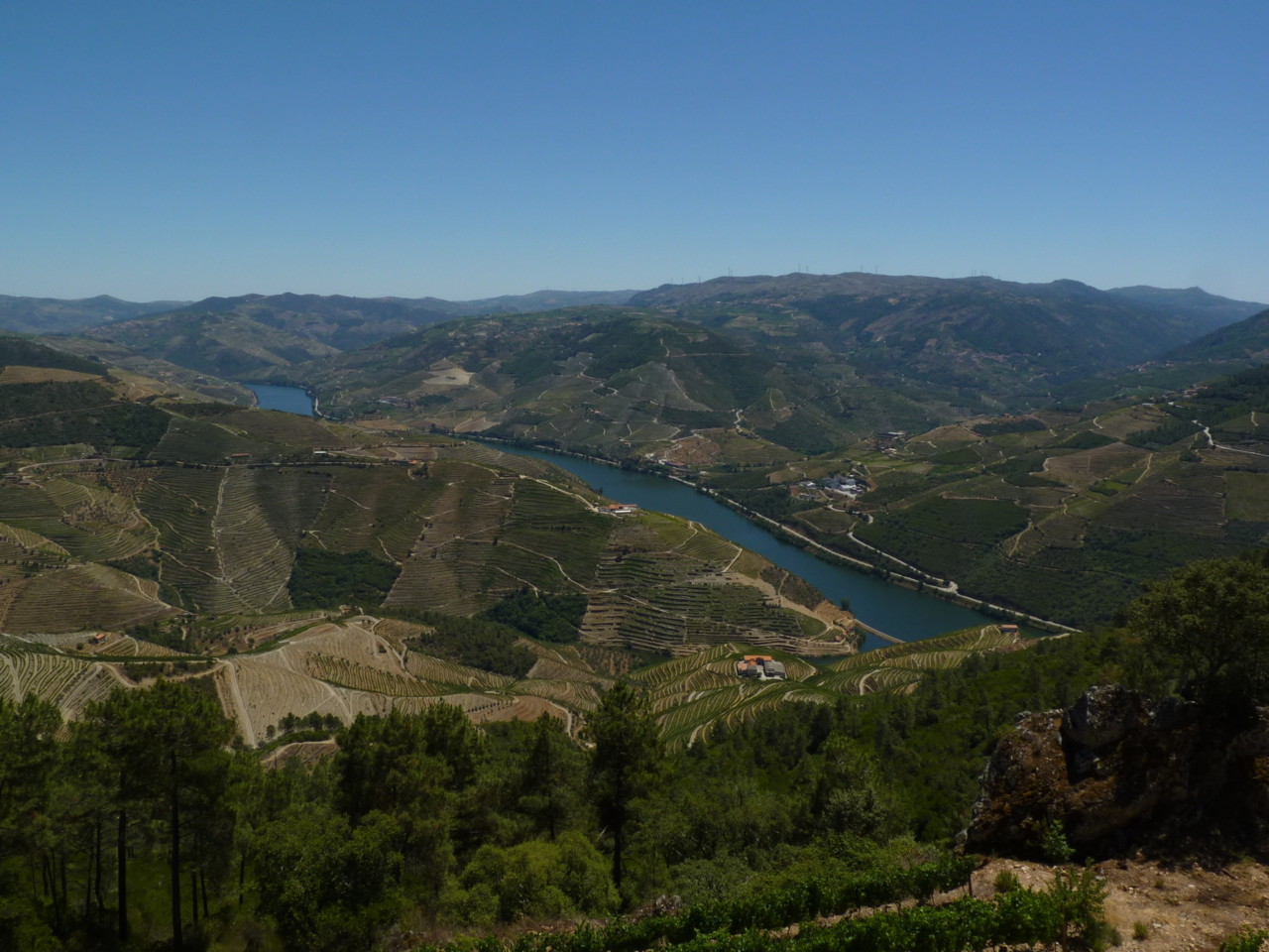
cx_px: 634
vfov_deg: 51.4
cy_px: 476
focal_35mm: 27
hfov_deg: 65.3
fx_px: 990
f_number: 6.3
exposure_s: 1/400
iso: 80
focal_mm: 4.8
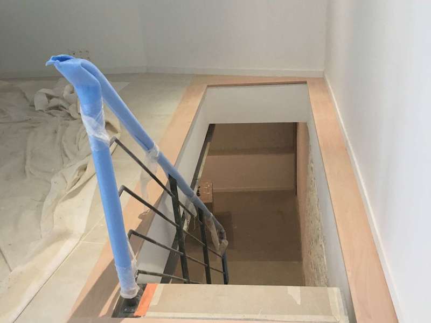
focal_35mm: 29
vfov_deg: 48.2
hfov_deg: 61.7
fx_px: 361
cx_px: 216
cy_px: 162
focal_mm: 4.15
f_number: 2.2
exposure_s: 1/33
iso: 125
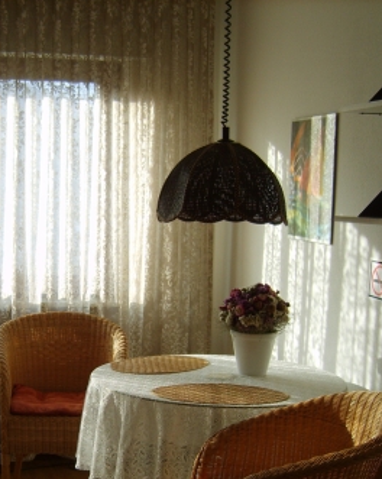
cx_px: 54
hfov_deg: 24.0
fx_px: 878
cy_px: 324
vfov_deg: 30.3
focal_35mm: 62
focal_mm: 7.4
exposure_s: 1/125
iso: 50
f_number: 2.8
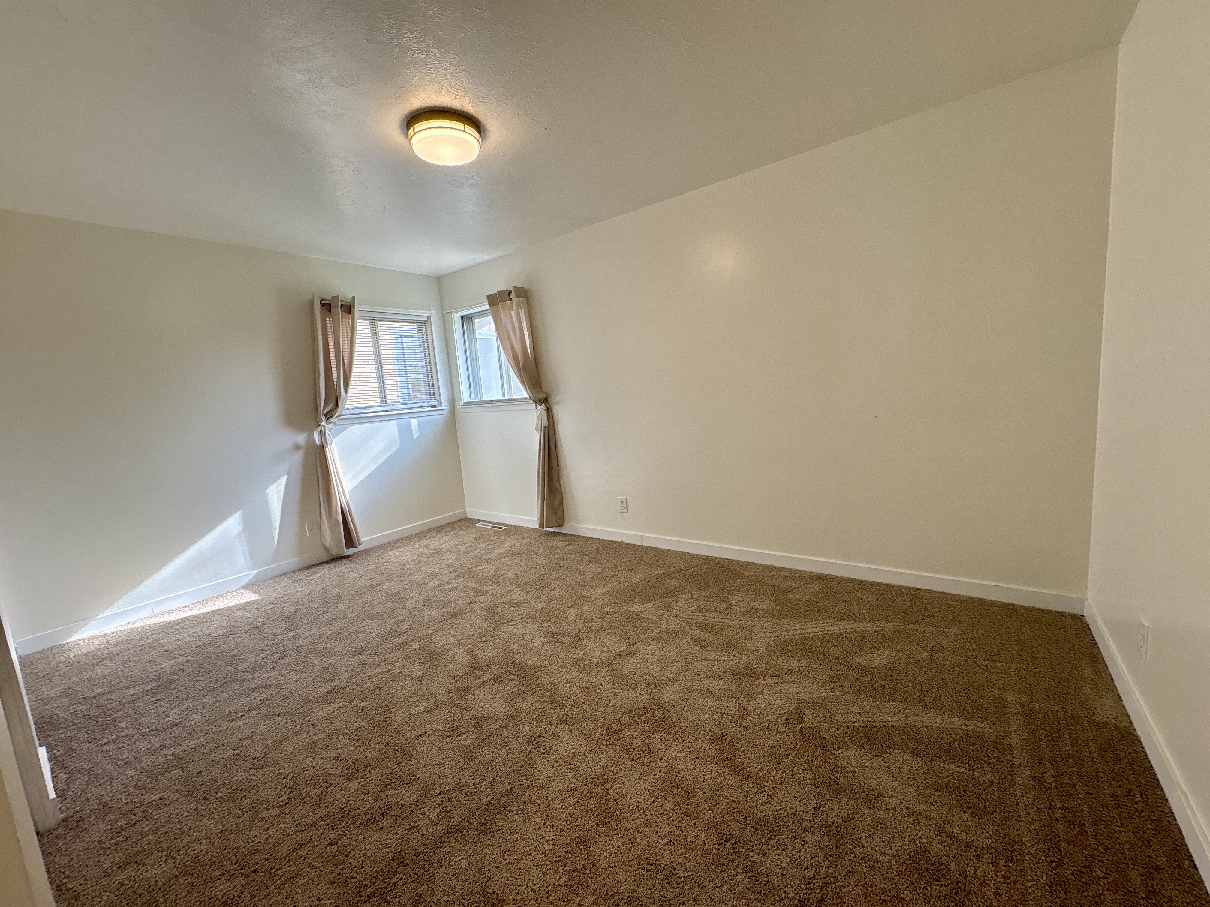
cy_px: 454
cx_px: 605
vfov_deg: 85.7
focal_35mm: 14
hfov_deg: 102.1
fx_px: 489
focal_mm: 2.22
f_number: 2.2
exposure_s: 1/120
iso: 125
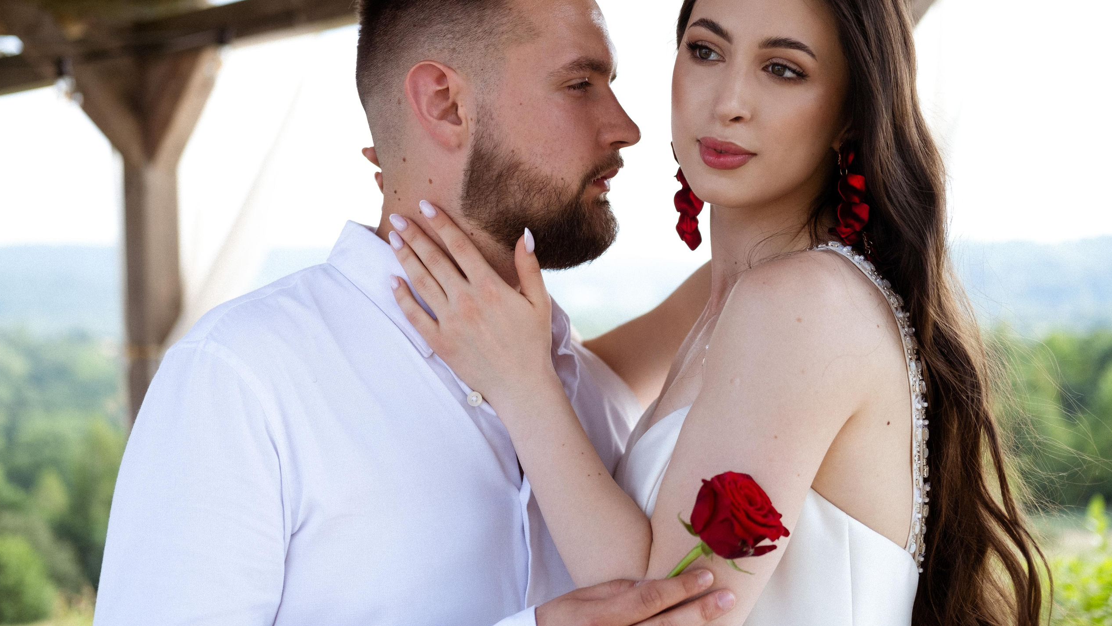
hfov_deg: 37.2
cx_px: 554
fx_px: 1651
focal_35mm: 56
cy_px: 276
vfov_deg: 21.4
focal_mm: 35
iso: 160
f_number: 2
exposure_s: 1/1250
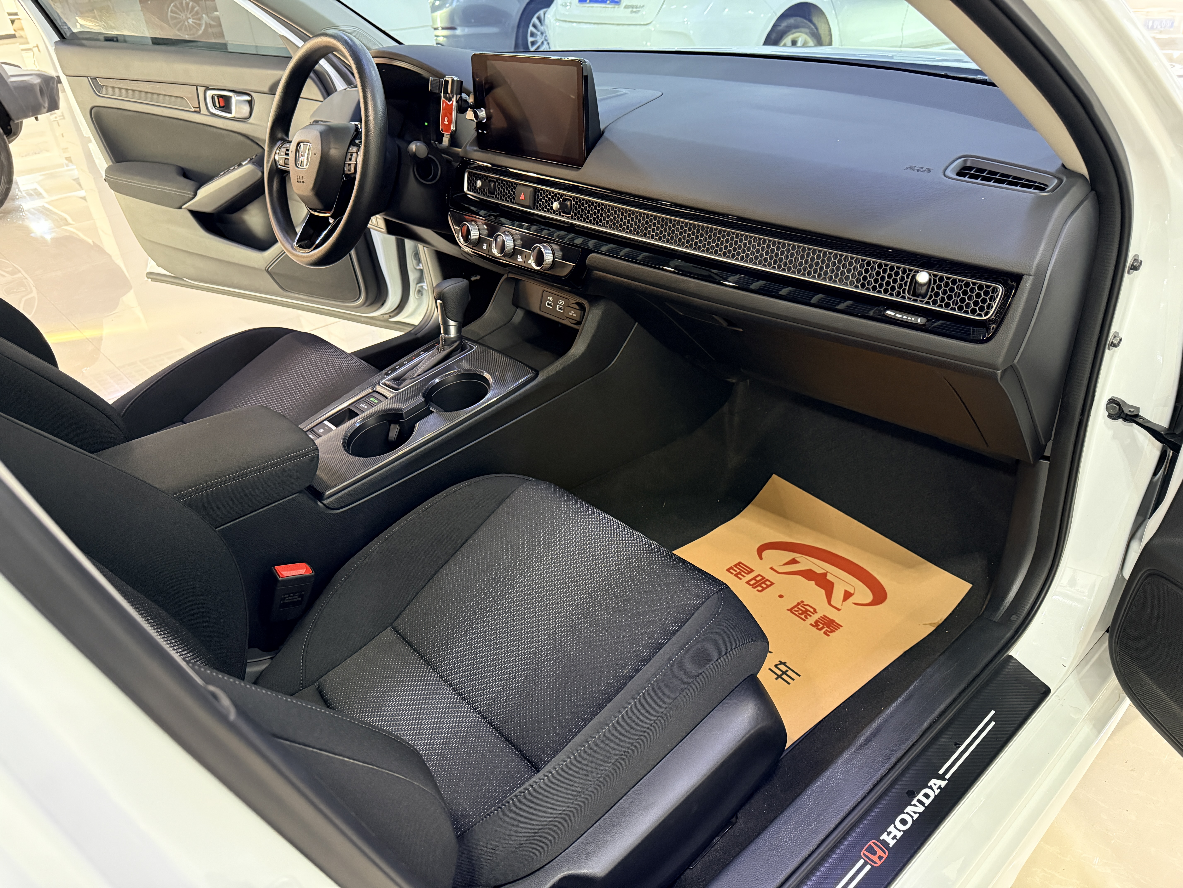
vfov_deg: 56.8
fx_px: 820
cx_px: 592
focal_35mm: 24
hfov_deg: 71.6
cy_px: 444
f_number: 1.78
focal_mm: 6.76
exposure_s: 1/33
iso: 800
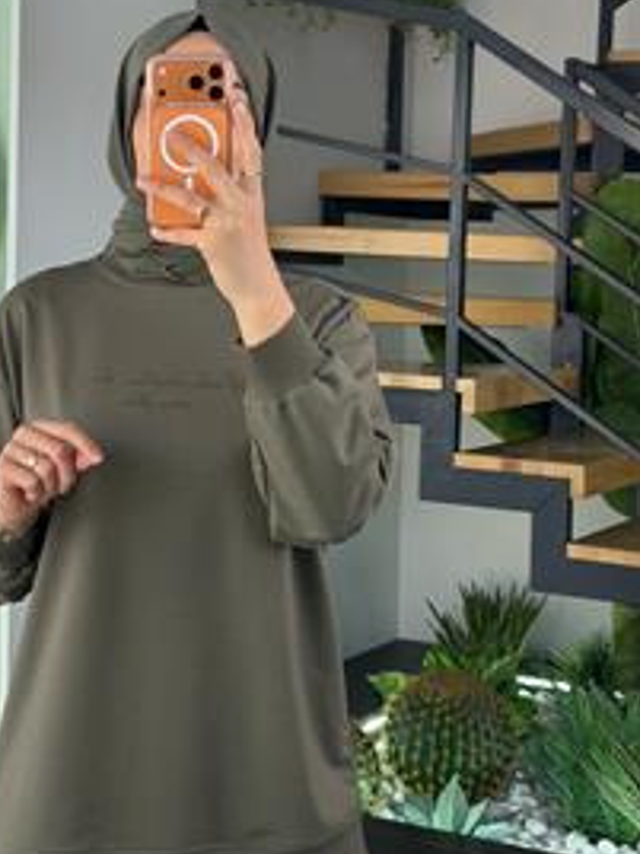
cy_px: 333
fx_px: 1824
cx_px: 150
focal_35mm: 74
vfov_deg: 26.3
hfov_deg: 19.7
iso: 50
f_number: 1.78
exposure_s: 1/223
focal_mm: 6.76
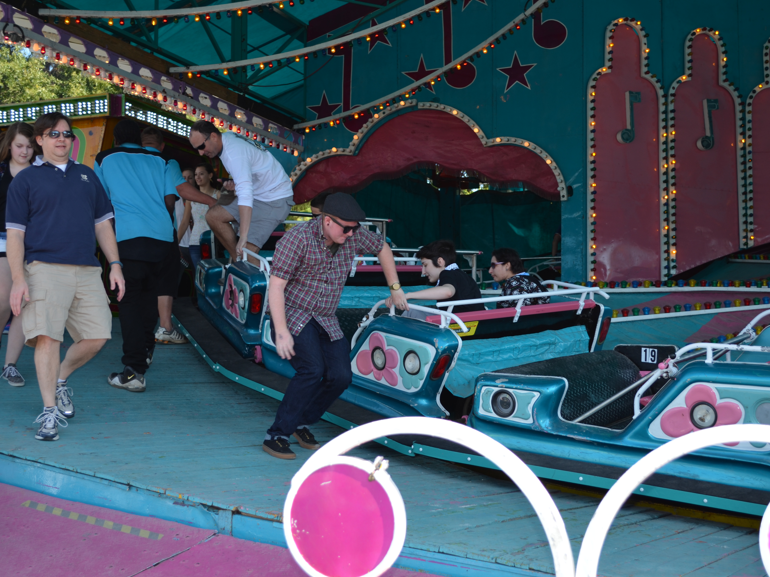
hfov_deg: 33.5
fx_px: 1280
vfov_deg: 25.4
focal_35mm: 58
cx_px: 397
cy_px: 288
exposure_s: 1/200
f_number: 5
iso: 140
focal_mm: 35
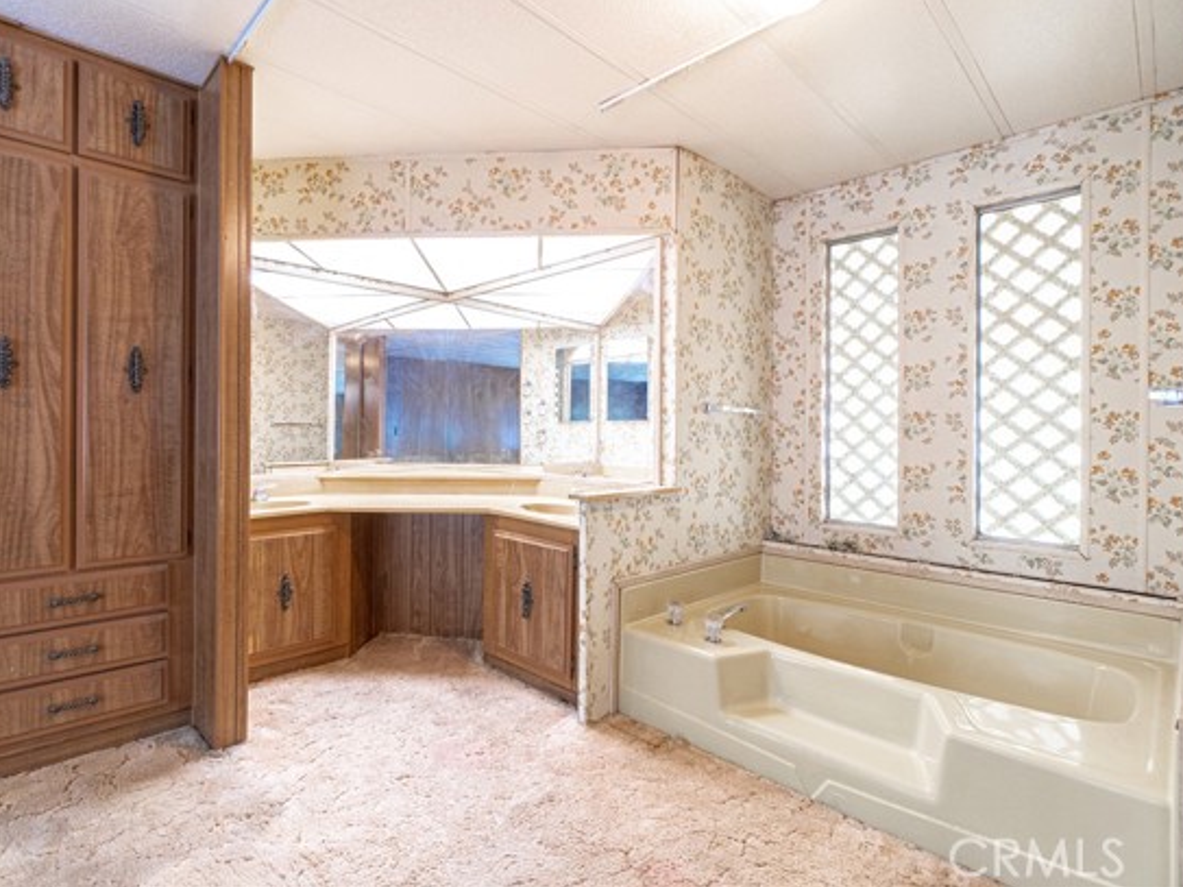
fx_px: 581
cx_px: 516
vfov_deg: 74.7
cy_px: 425
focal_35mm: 17
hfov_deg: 90.6
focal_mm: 10
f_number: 7.1
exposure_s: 1/2.5
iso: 640
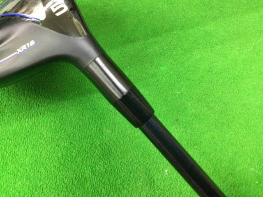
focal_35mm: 31
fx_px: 236
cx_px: 132
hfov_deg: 58.4
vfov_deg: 45.4
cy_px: 98
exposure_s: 1/30
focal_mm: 3.3
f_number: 2.4
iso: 250
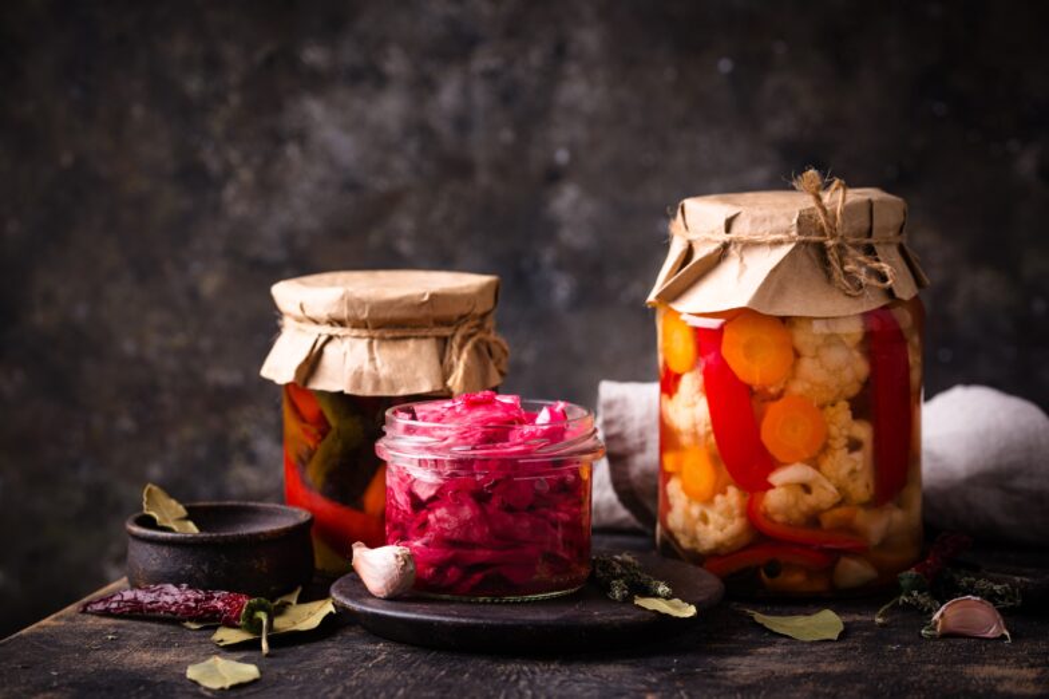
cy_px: 350
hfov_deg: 19.5
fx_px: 3058
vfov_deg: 13.0
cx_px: 524
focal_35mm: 105
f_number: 7.1
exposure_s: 1/100
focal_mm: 105
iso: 100
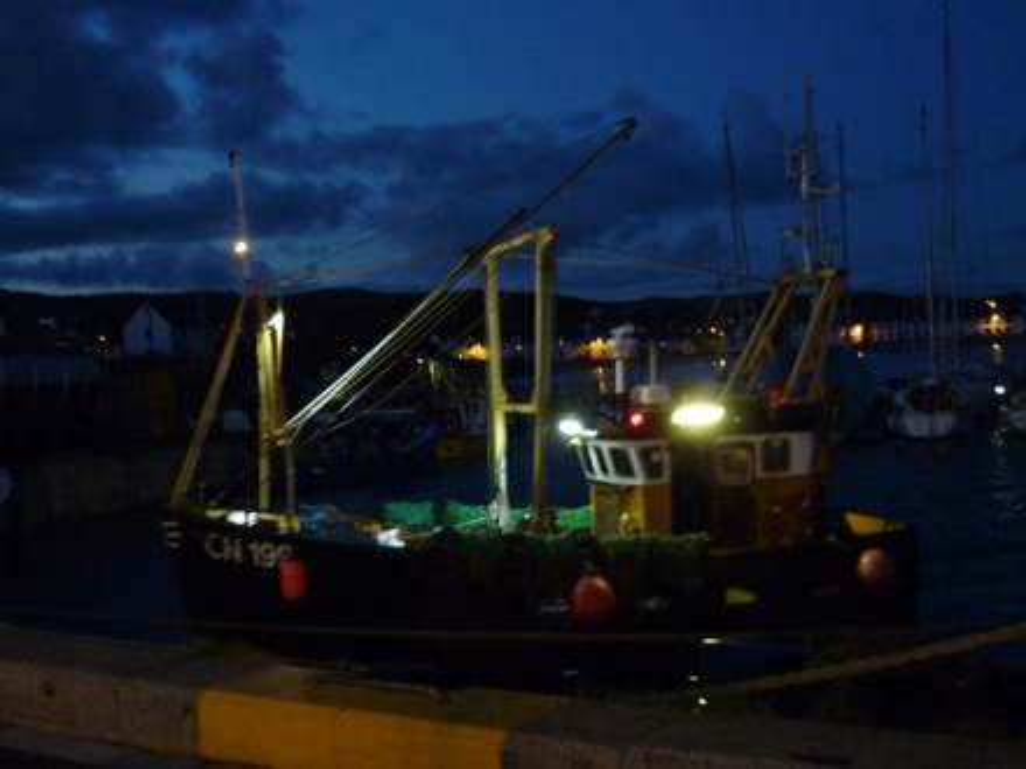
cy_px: 384
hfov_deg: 42.1
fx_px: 1334
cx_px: 513
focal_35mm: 45
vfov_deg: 32.2
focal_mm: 5.5
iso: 400
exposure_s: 1/8
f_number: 2.8
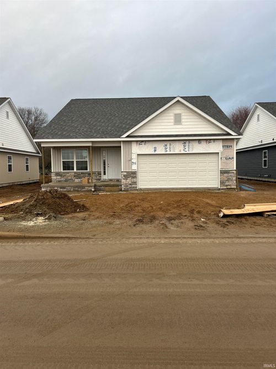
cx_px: 138
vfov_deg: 67.3
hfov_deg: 53.0
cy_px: 184
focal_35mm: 26
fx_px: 276
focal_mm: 5.7
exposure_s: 1/227
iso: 40
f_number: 1.5
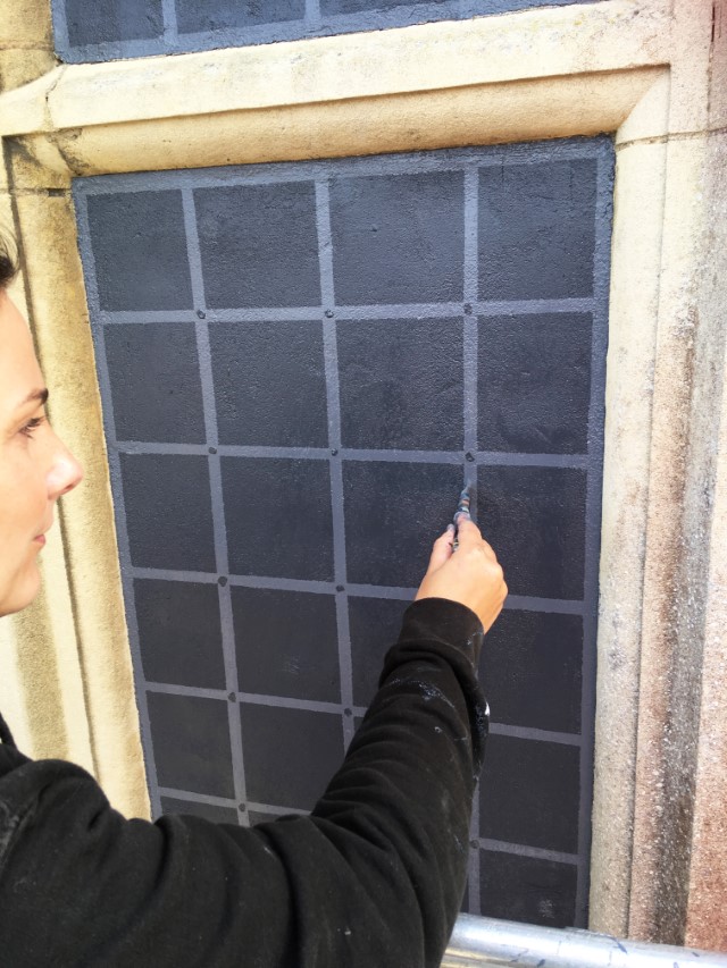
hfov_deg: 48.2
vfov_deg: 61.7
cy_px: 484
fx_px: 812
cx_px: 364
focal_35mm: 29
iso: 25
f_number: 2.2
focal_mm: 4.15
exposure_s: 1/120
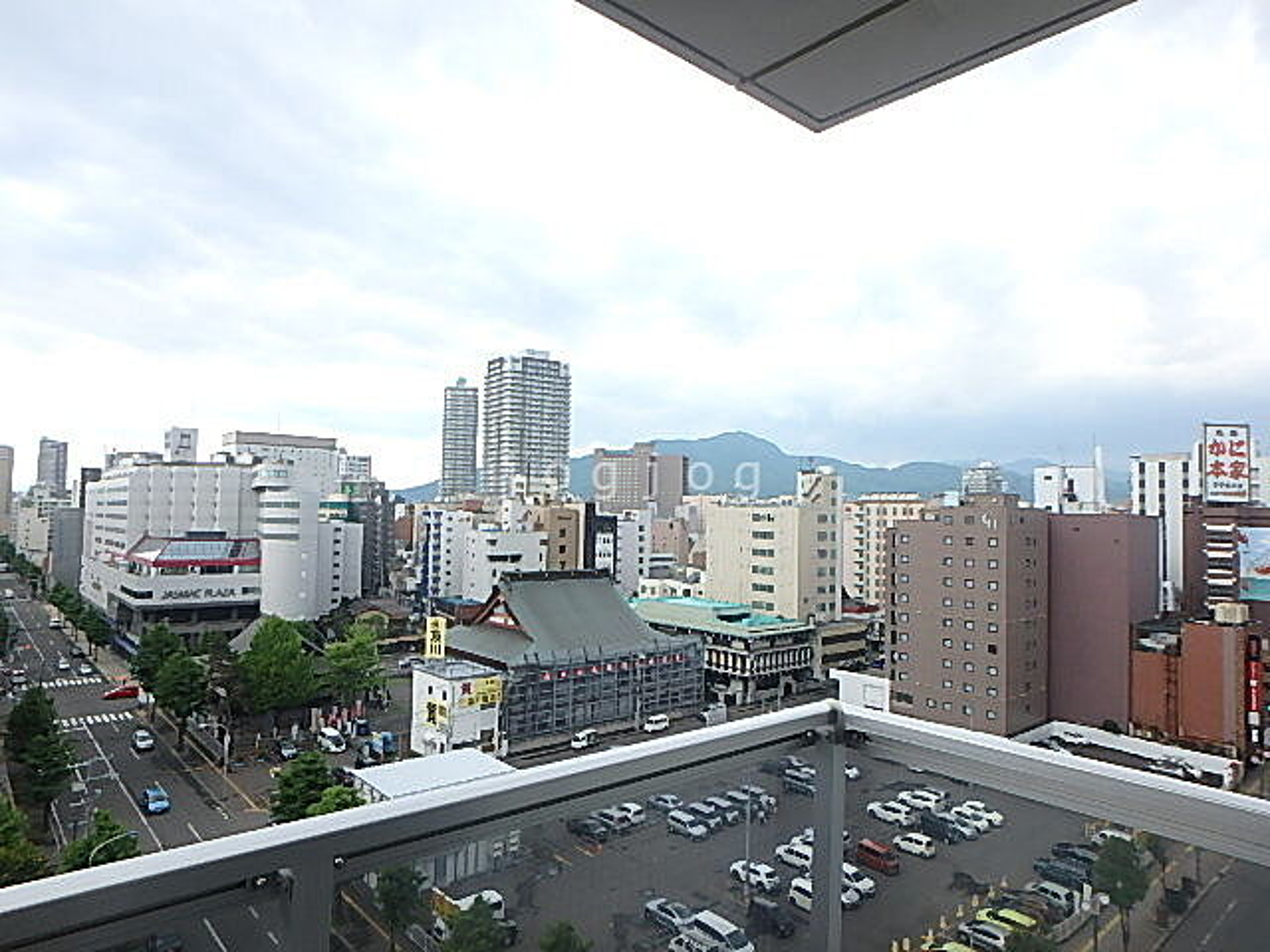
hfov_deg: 79.0
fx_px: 770
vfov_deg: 63.4
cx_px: 635
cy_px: 476
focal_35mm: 21
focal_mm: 3.7
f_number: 3.5
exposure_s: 1/160
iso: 125
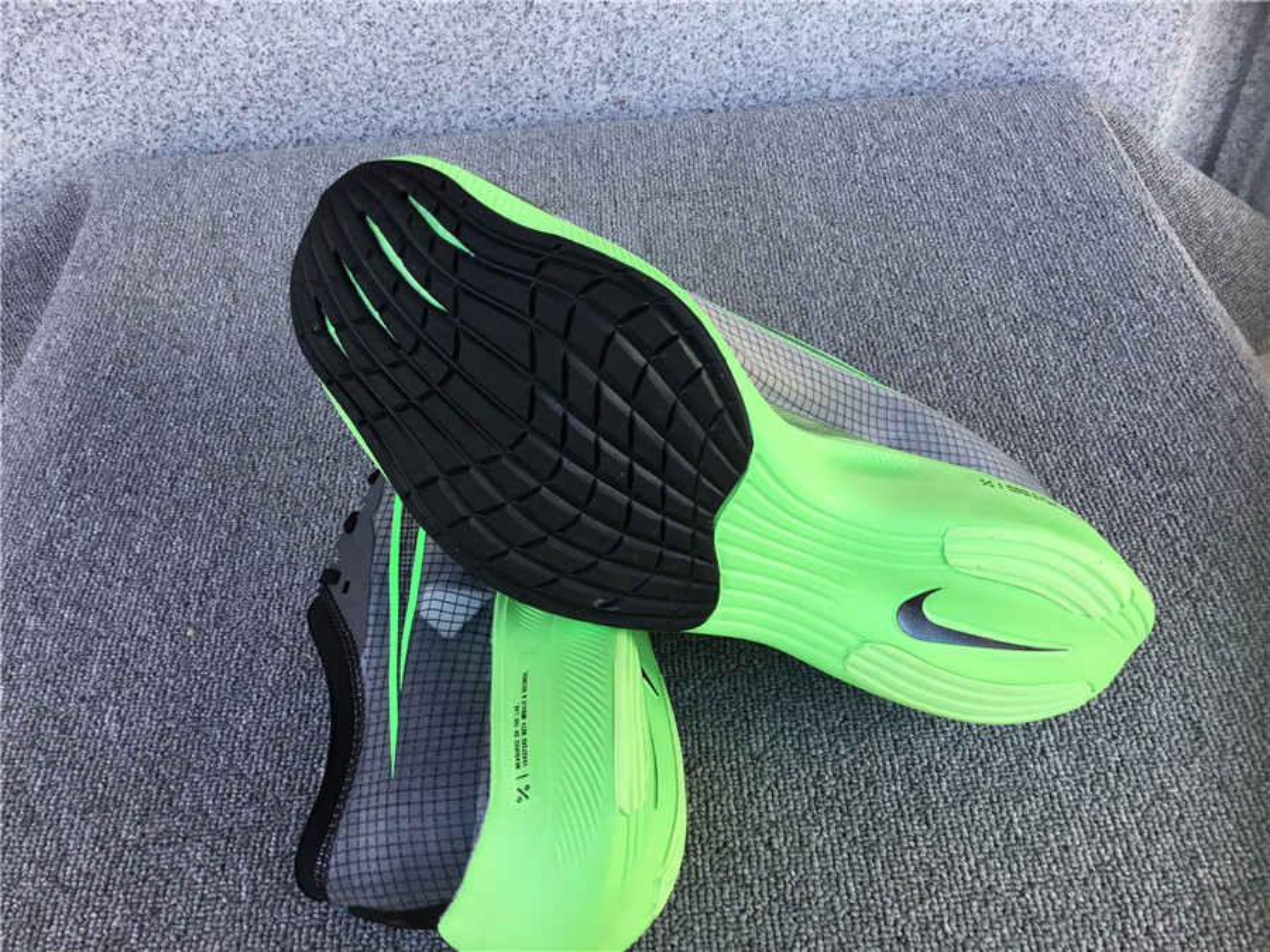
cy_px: 476
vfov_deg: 45.4
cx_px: 635
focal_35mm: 31
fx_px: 1137
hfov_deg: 58.4
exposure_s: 1/100
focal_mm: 3.3
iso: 25
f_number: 2.4
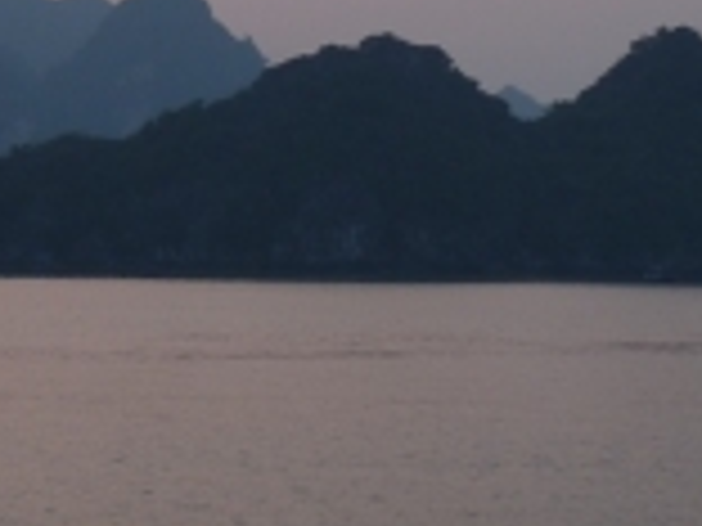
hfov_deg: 10.6
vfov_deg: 8.0
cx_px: -81
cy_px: -81
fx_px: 3752
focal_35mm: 185
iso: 100
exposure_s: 1/160
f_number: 4
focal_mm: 12.8
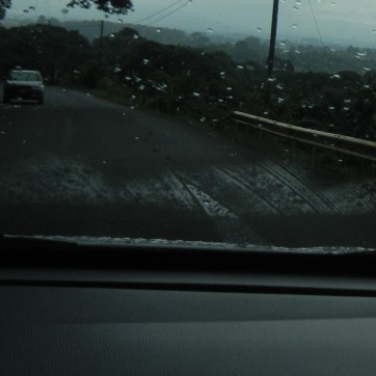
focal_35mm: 75
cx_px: 391
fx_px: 922
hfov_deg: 22.1
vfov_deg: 22.4
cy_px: 31
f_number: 7
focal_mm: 5.4
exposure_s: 1/468
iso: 160
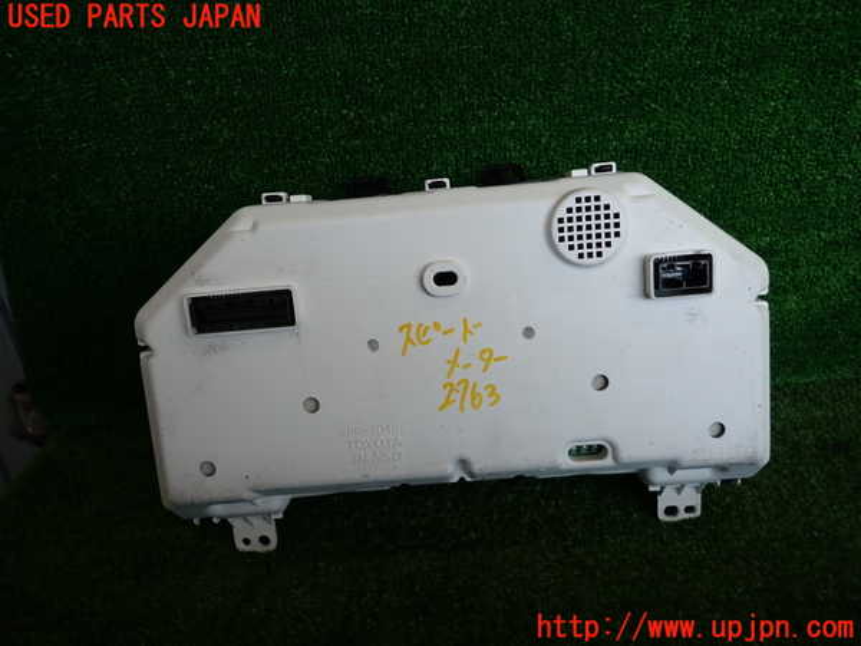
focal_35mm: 25
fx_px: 622
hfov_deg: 69.4
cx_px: 430
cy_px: 323
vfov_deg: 54.9
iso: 100
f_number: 2
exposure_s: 1/200
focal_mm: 4.5
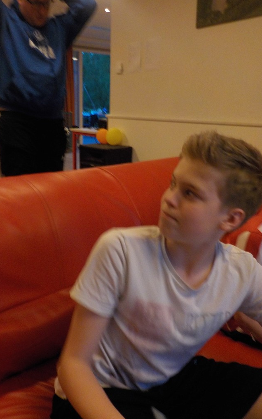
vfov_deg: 59.7
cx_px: 120
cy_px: 210
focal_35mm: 32
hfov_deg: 39.4
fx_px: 366
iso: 320
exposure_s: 1/30
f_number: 3.3
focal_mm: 4.1
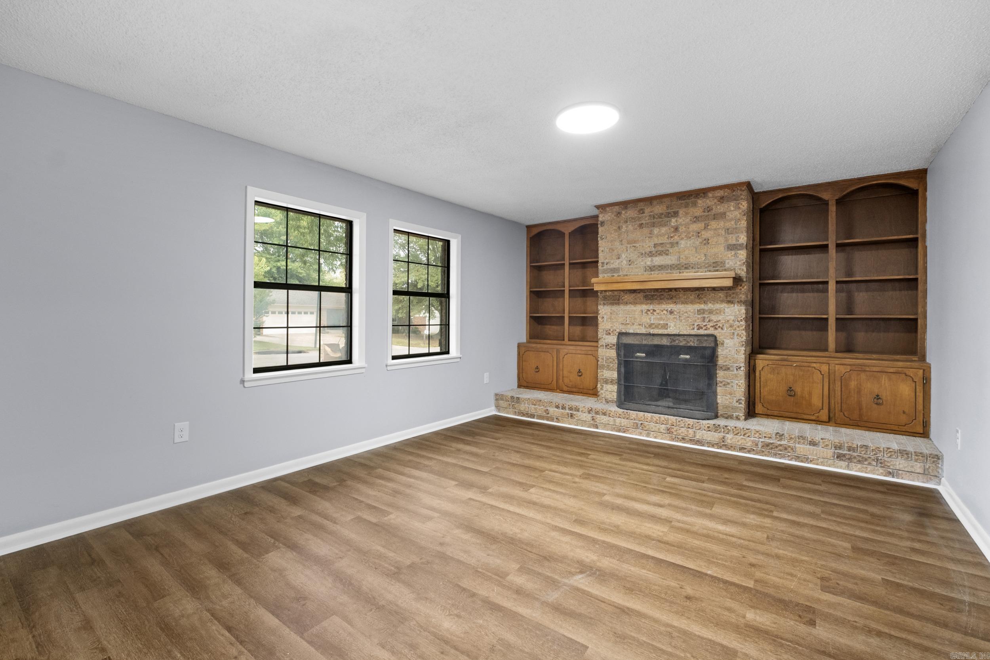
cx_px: 495
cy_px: 330
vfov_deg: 77.3
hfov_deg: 100.4
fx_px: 412
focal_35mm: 15
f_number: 8
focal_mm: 10
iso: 800
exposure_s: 1/1.25
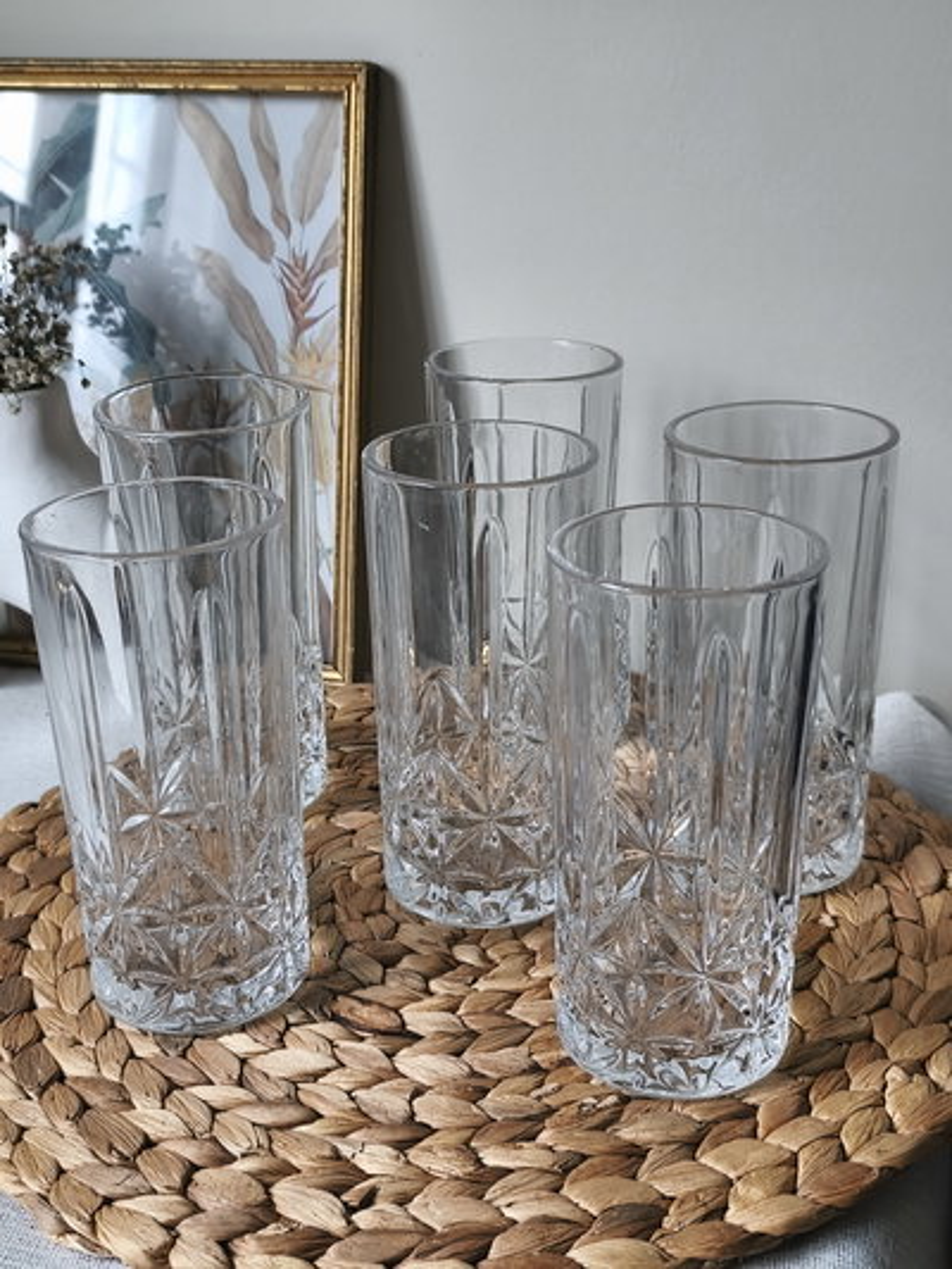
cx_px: 476
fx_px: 1686
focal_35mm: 46
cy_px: 634
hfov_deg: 31.5
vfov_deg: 41.2
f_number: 1.65
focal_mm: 6.14
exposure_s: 1/50
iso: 1000
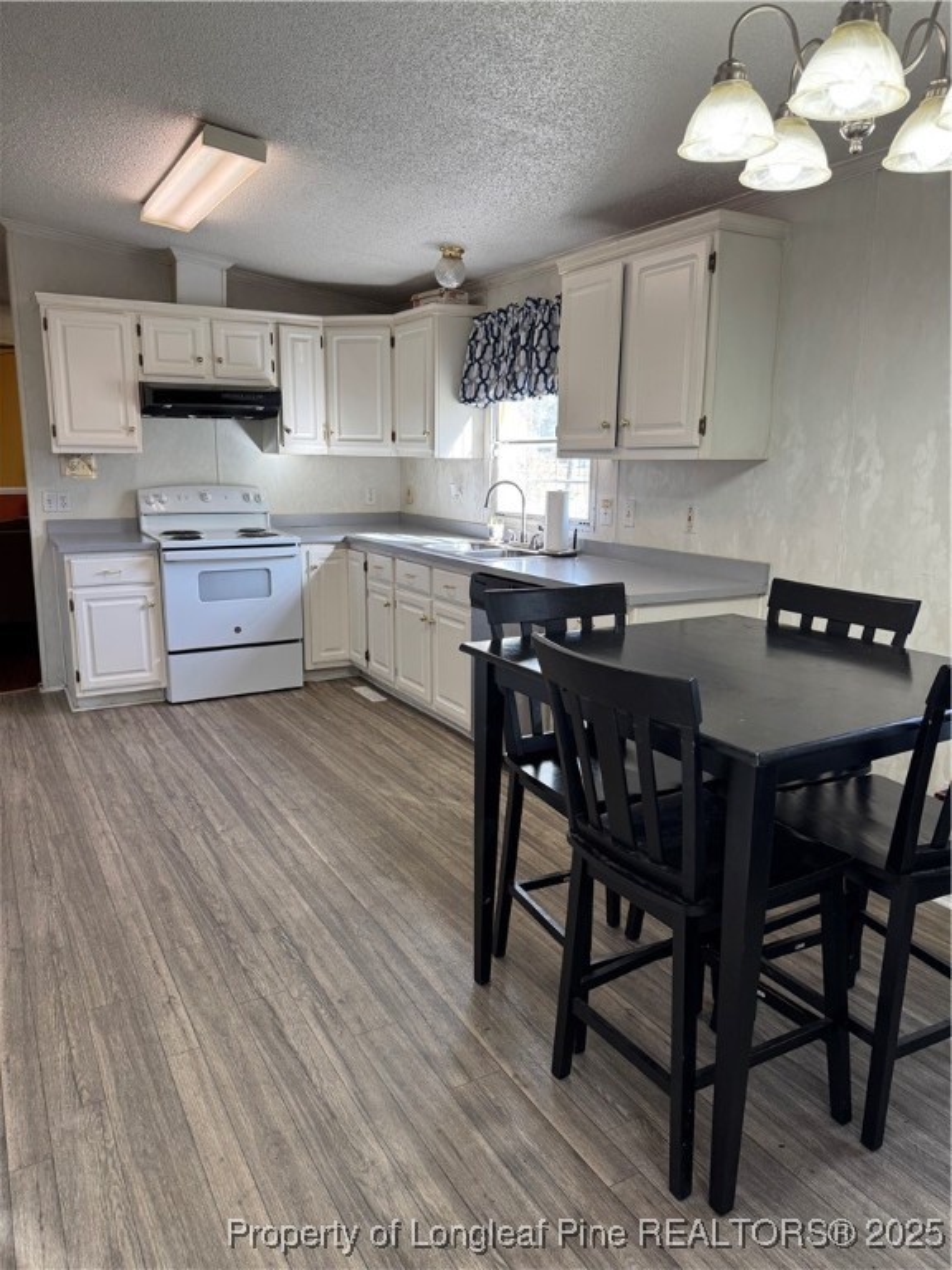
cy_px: 635
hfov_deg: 56.8
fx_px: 880
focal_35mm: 24
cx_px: 476
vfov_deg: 71.6
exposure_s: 1/120
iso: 125
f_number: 1.78
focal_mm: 6.76
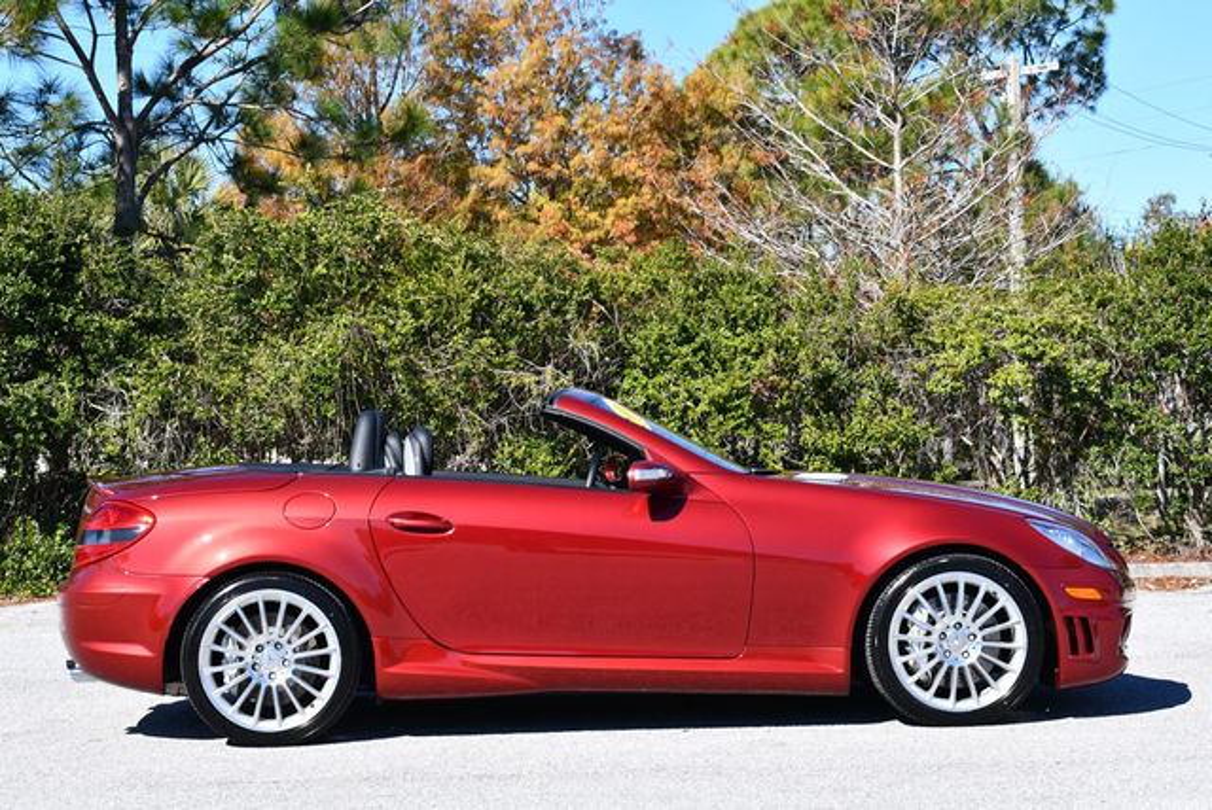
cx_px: 606
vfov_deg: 17.1
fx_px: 2696
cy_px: 405
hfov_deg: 25.3
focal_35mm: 80
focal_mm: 40
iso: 125
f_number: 8
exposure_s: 1/250
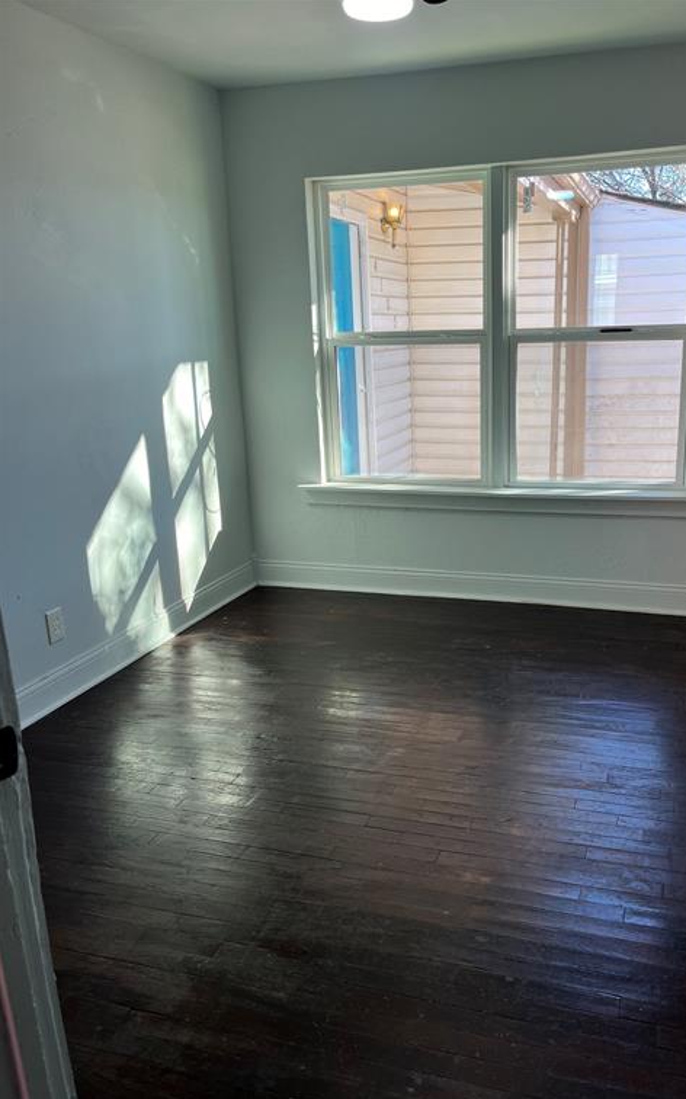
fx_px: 838
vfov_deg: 66.5
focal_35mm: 28
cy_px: 557
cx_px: 417
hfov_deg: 44.2
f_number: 1.6
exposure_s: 1/120
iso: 50
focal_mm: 5.1
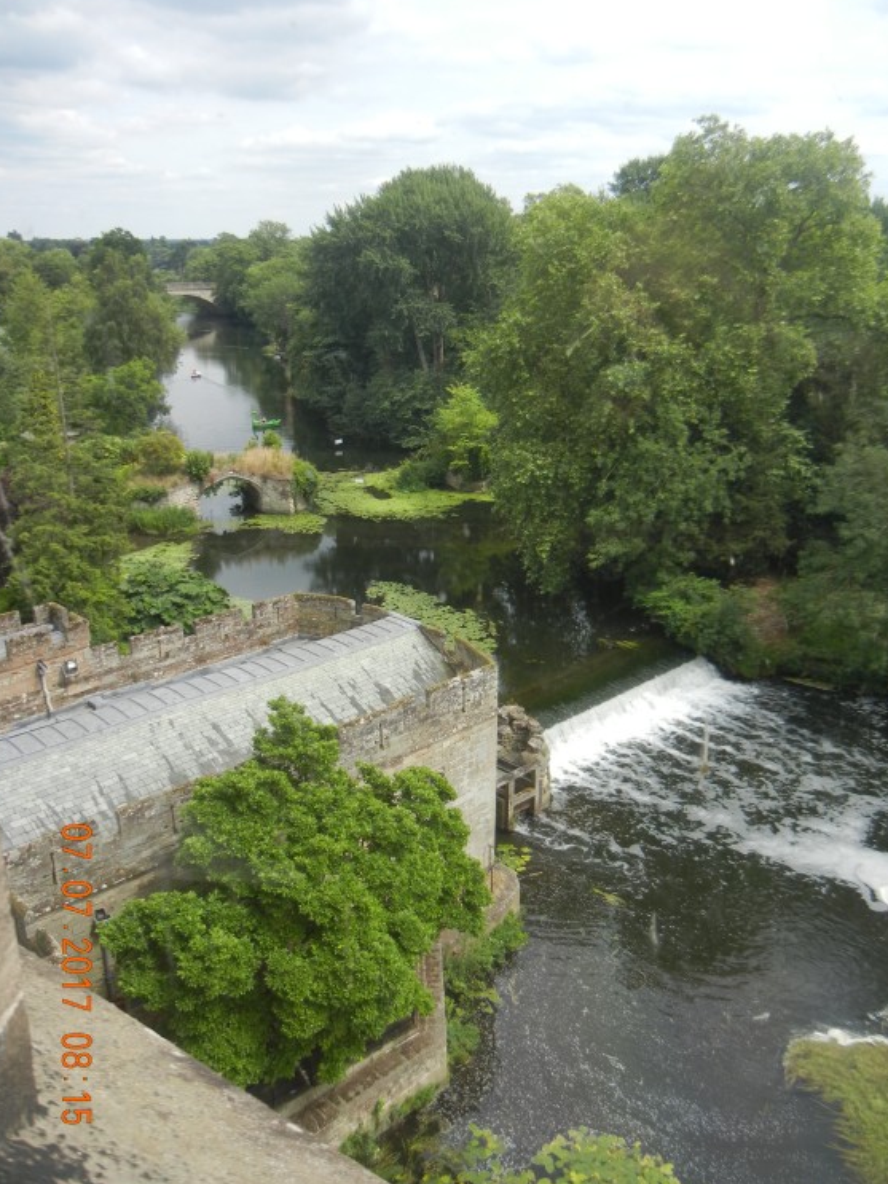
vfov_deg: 58.4
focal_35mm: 31
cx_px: 440
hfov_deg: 45.4
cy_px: 588
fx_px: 1061
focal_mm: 5.4
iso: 160
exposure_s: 1/360
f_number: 3.5
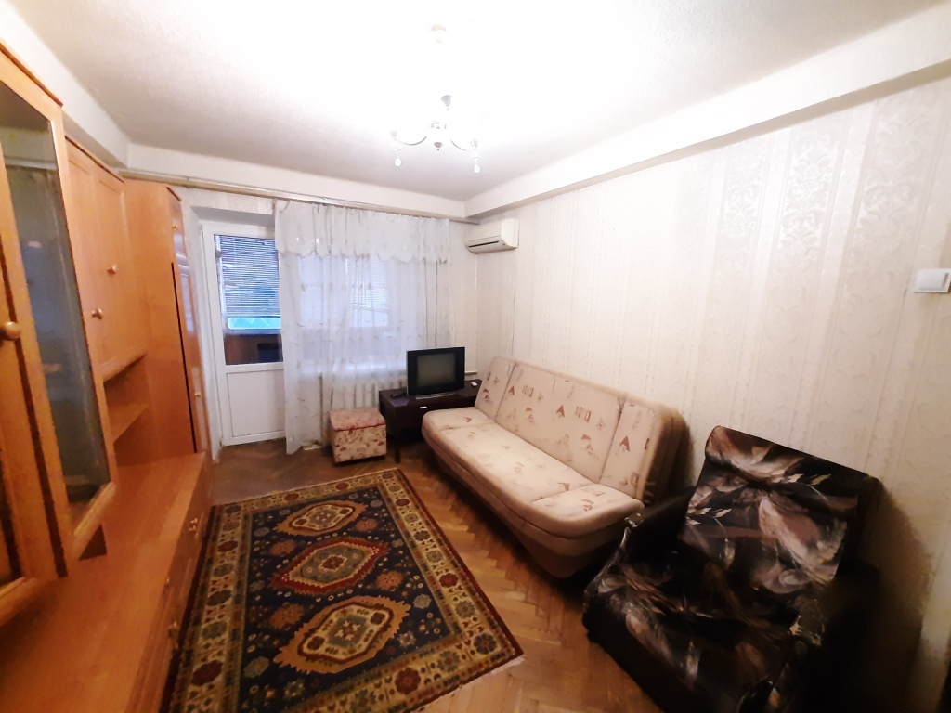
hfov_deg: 106.2
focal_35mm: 13
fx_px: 357
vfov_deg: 89.9
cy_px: 356
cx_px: 476
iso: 800
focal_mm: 1.42
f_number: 2.2
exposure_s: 1/17
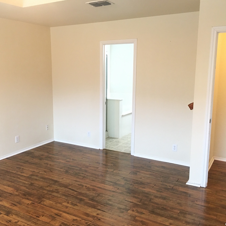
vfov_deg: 47.2
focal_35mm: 35
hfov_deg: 47.0
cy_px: 114
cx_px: 94
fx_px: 259
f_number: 2.2
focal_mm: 4.15
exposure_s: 1/15
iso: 64
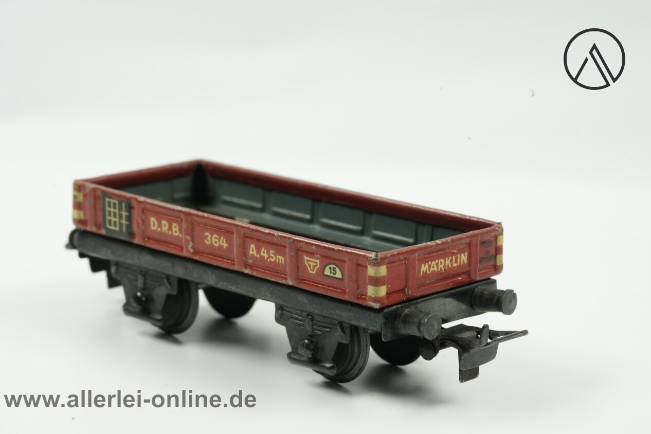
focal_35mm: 91
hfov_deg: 22.4
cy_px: 219
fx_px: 1645
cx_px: 325
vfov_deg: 15.0
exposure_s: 1/25
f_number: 16
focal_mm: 90
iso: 2500
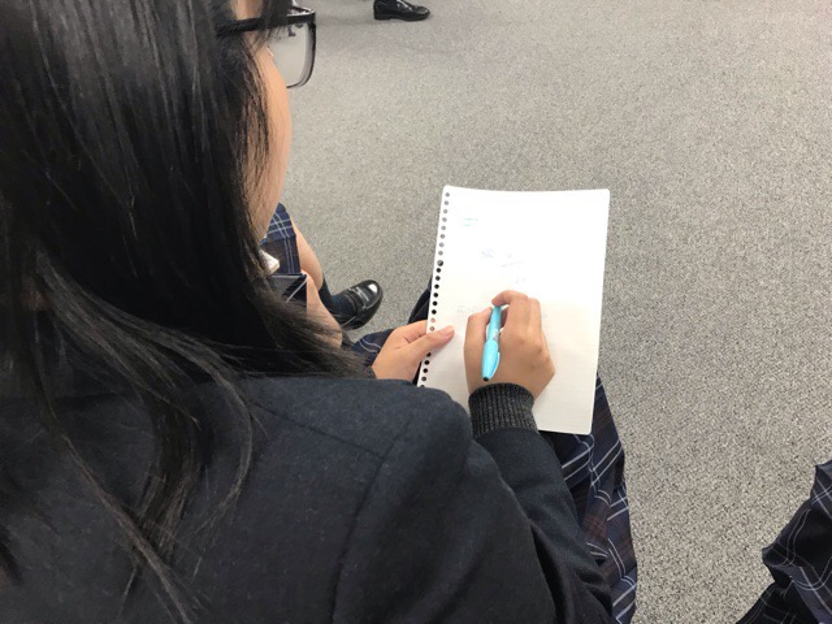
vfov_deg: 49.7
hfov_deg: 63.4
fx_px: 673
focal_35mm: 28
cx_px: 416
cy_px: 312
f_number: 1.8
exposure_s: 1/25
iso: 40
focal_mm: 3.99
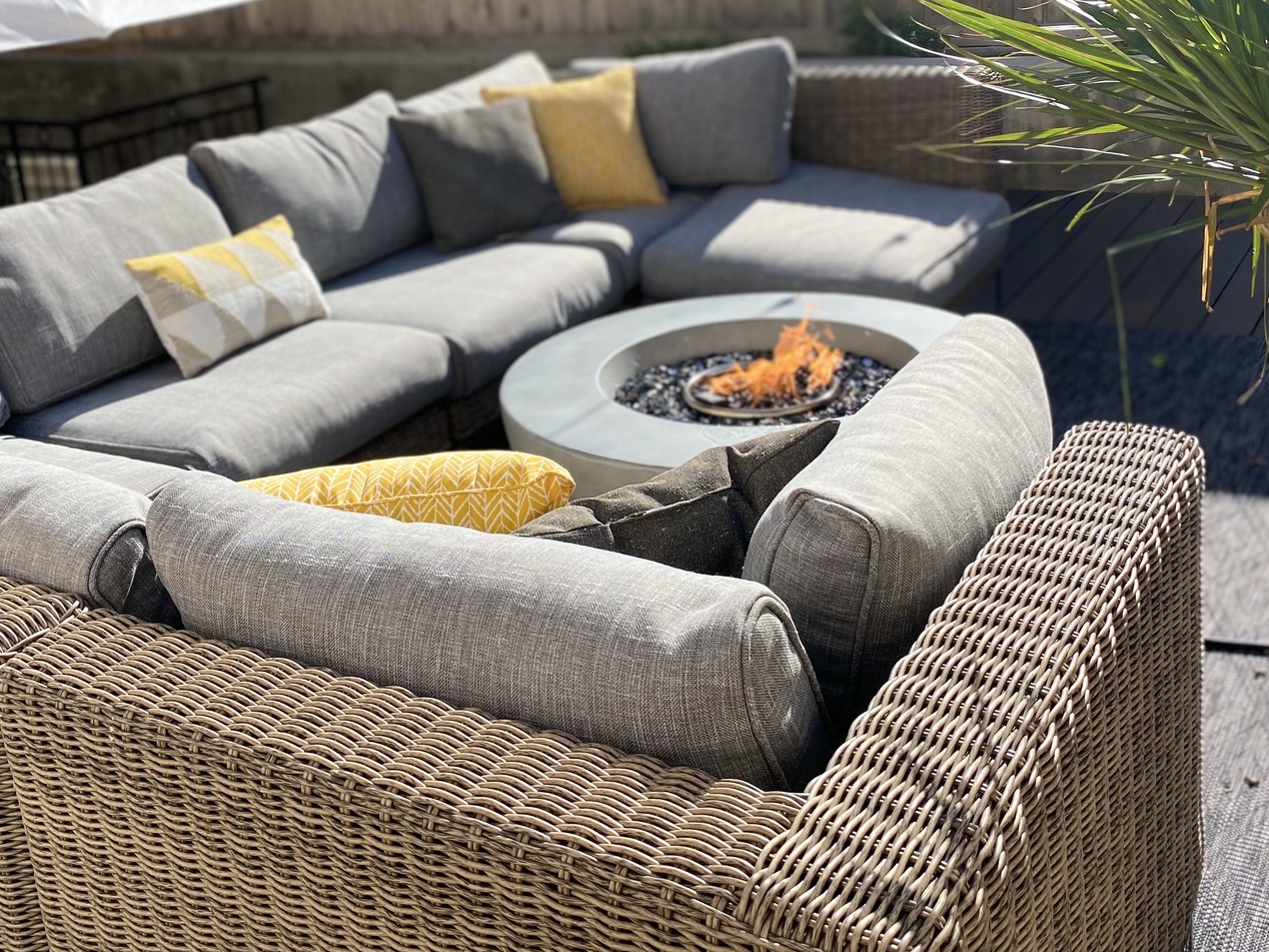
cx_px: 585
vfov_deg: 34.5
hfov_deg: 45.7
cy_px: 251
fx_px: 1503
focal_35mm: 41
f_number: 1.8
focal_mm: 4.25
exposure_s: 1/2625
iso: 32
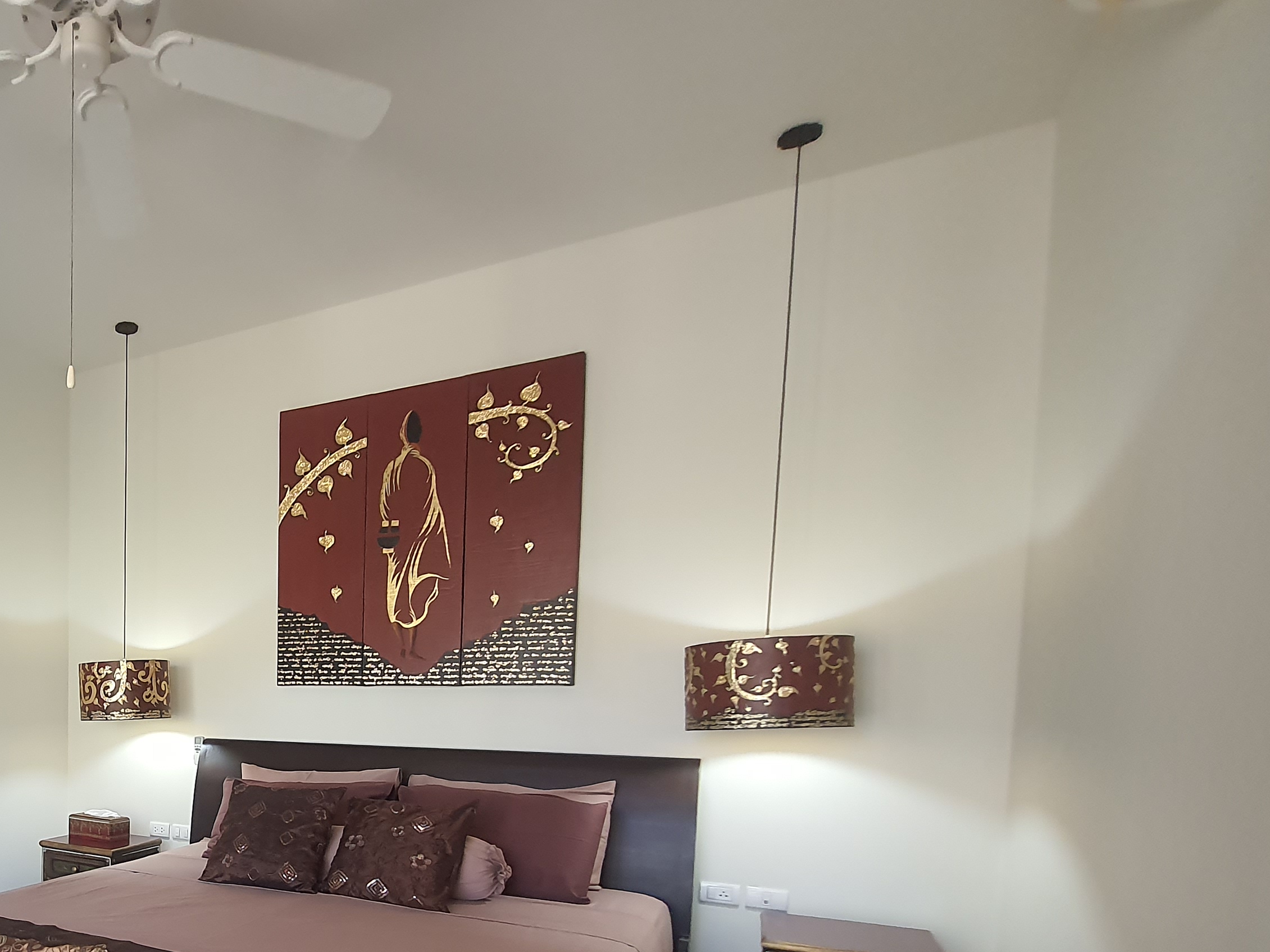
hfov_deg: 63.6
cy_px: 758
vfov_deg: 54.9
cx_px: 162
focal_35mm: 23
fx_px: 844
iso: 200
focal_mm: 1.74
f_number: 2.2
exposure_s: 1/50
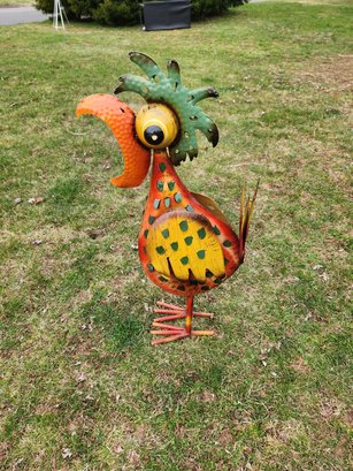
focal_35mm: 23
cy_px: 236
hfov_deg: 58.9
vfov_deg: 73.9
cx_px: 176
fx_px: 313
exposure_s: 1/374
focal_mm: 5.4
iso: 20
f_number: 1.8
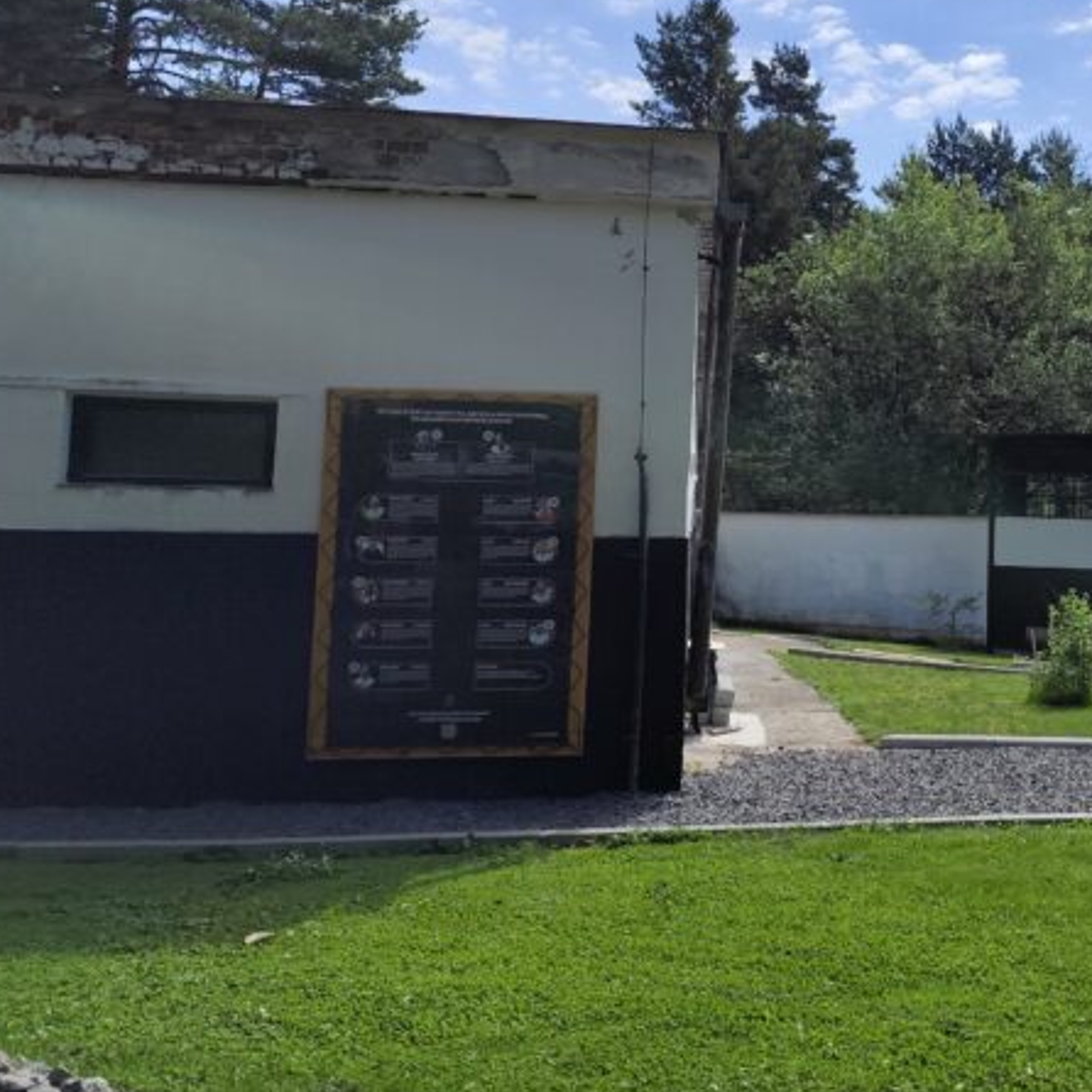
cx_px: 908
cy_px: 433
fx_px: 1249
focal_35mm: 35
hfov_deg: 44.4
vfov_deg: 46.9
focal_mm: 6.19
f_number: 1.65
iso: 50
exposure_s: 1/2087
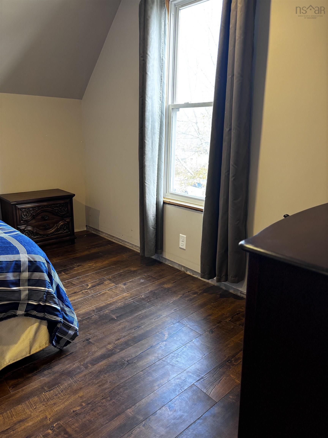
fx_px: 328
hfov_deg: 53.1
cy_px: 219
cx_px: 164
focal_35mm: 26
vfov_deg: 67.3
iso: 160
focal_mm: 5.96
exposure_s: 1/60
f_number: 1.6
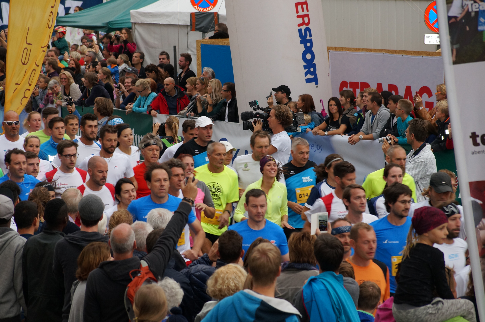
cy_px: 161
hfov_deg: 10.2
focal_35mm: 202
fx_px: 2725
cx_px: 242
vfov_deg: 6.8
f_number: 5.6
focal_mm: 135
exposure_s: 1/160
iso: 500
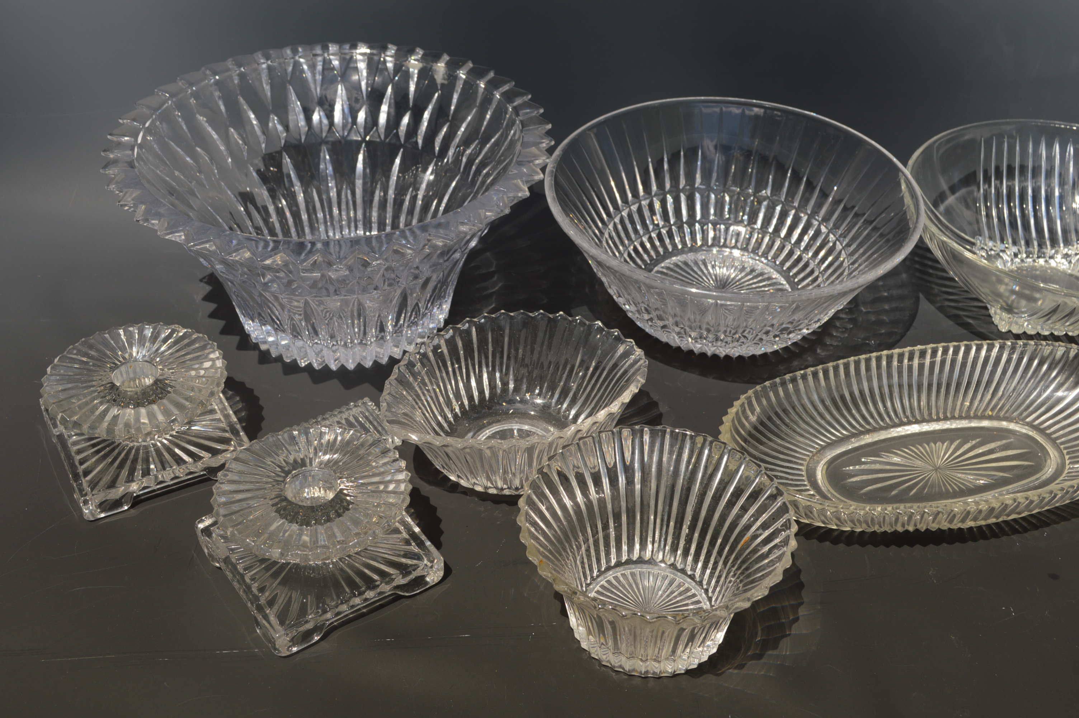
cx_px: 540
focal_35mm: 44
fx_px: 1303
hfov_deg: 45.0
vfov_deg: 30.8
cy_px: 359
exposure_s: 1/250
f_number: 8
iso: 100
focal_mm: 29
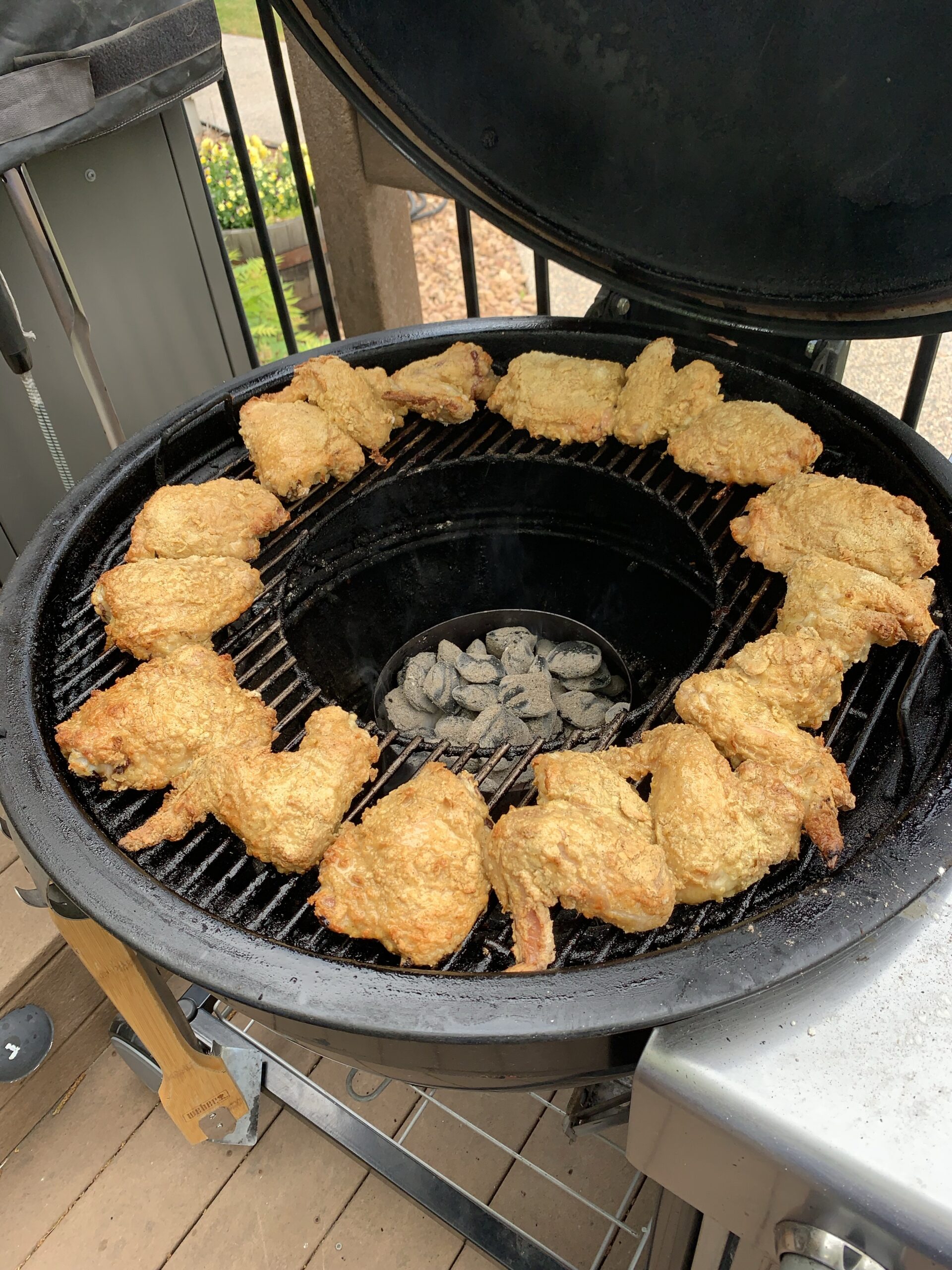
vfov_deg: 67.3
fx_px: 953
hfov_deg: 53.1
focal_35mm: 26
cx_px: 476
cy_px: 635
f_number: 1.8
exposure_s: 1/121
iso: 32
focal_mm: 4.25
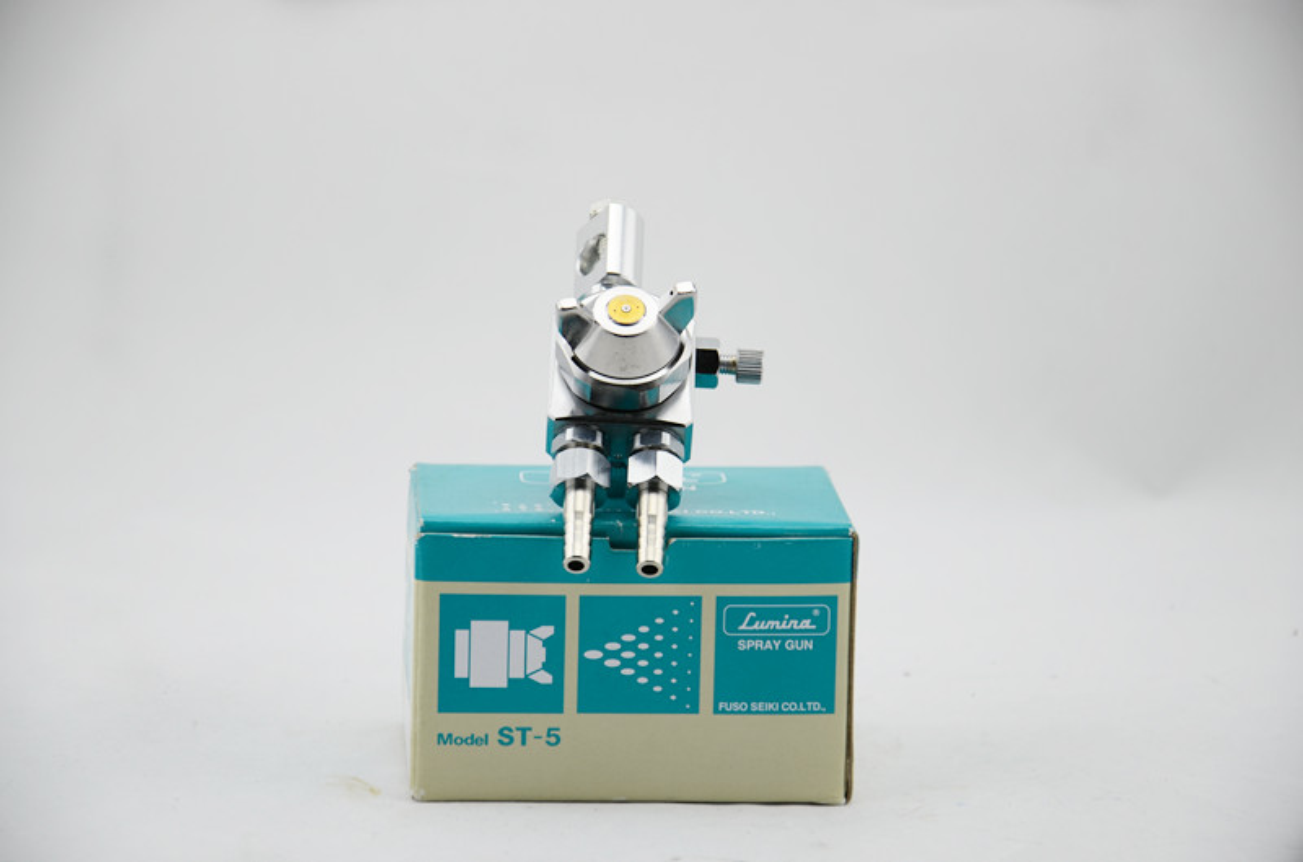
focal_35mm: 147
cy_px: 431
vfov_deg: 9.3
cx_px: 652
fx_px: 5307
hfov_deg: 14.0
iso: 100
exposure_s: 1/100
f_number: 5.6
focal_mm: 98
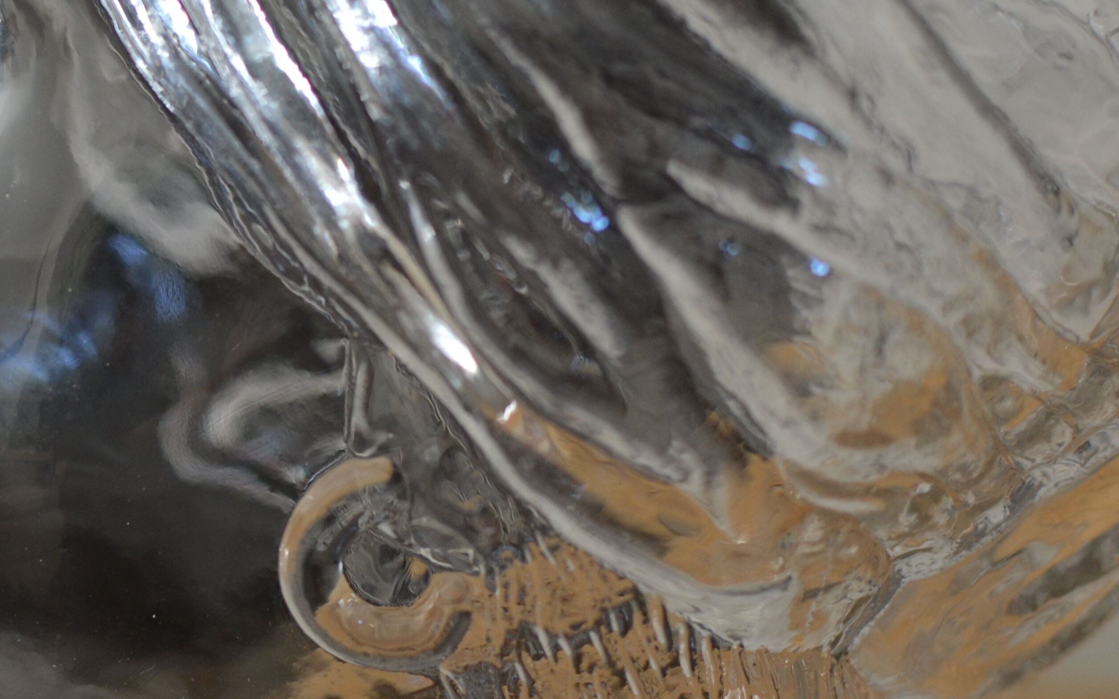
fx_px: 2987
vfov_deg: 13.3
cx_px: 377
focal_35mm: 98
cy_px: 484
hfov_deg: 21.1
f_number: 3.2
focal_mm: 35
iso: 400
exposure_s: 1/60
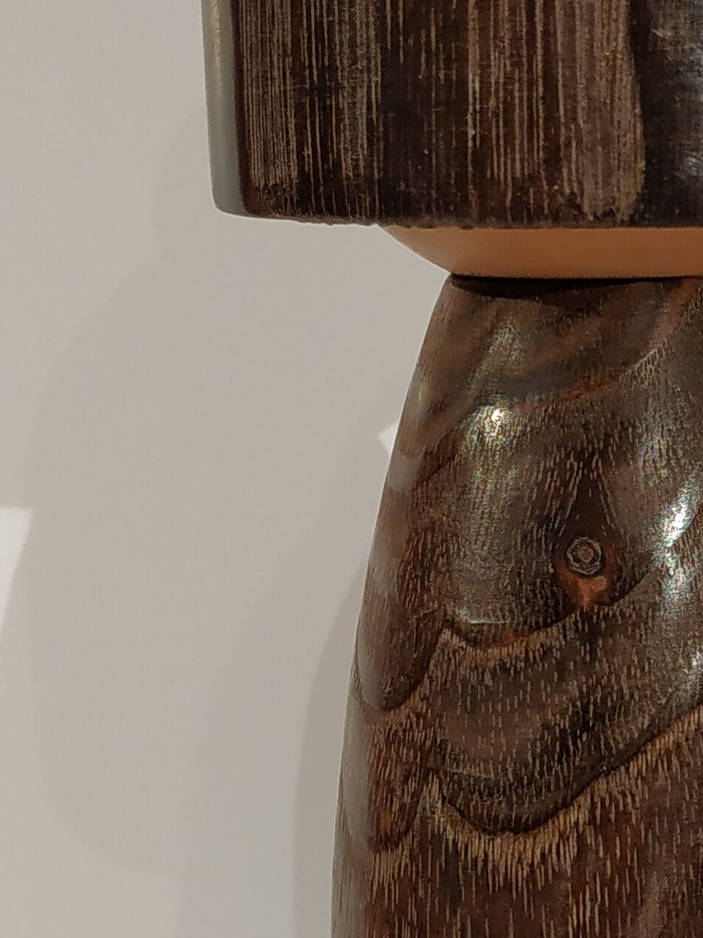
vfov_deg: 25.7
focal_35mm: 76
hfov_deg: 18.9
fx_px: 2058
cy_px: 509
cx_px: 702
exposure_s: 1/100
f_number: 1.9
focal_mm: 3.94
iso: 200
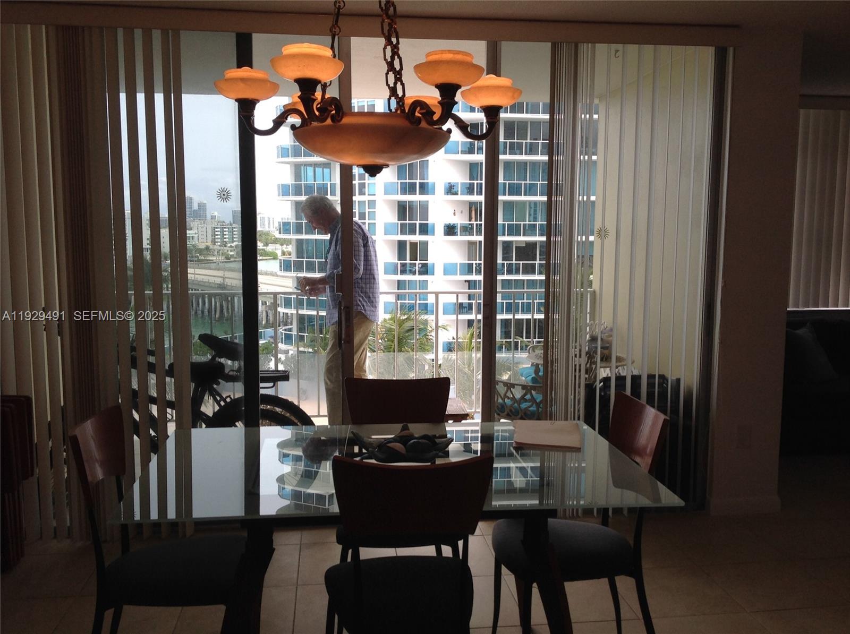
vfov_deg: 40.6
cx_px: 425
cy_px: 317
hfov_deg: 52.7
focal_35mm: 35
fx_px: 858
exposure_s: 1/308
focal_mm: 4.28
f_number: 2.4
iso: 50
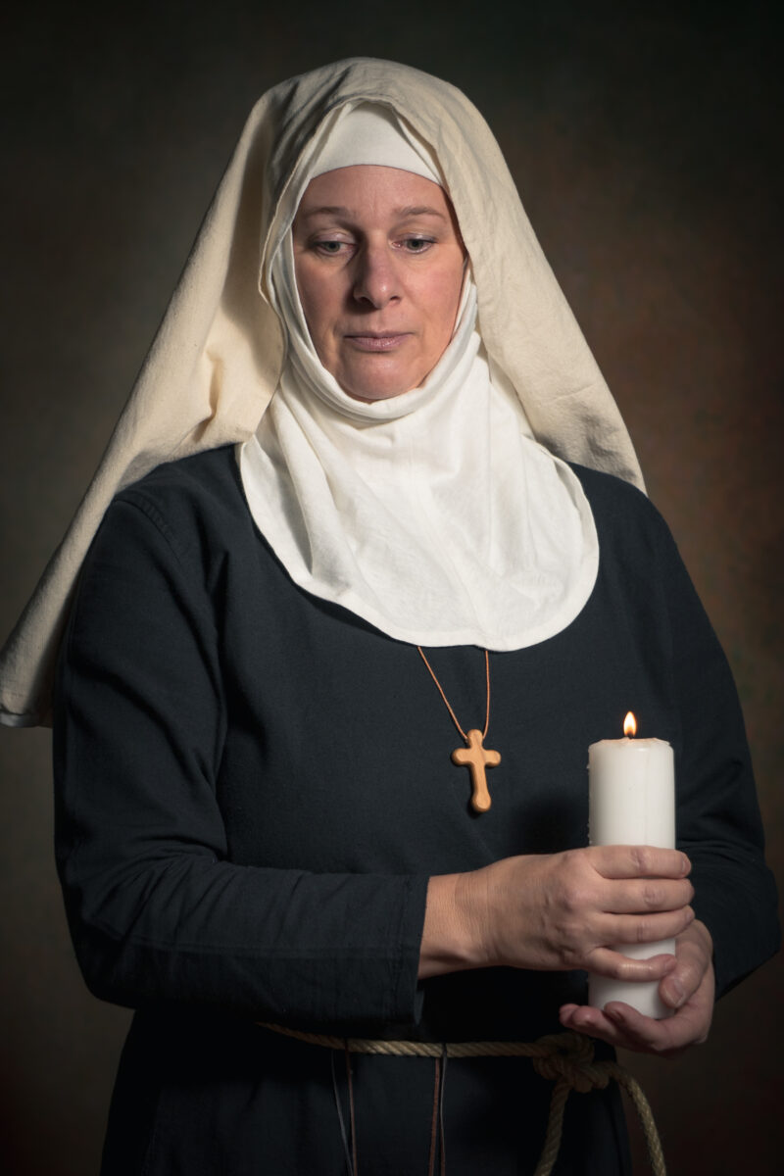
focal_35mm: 148
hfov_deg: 9.3
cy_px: 588
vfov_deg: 13.9
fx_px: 4834
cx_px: 392
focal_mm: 99
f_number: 5.6
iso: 100
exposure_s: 1/200
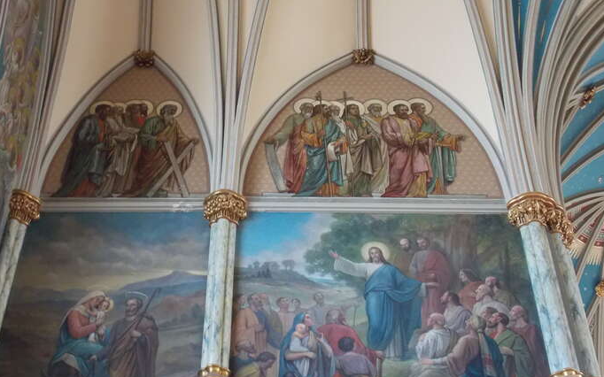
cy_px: 229
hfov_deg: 39.5
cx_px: 252
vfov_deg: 25.3
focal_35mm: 51
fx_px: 839
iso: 400
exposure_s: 1/3
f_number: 3.6
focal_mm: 7.3
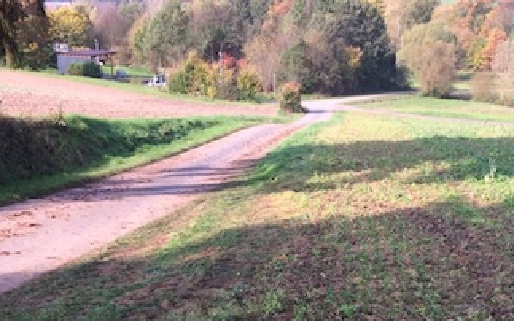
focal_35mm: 61
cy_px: 358
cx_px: 376
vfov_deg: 20.3
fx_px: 855
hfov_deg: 32.9
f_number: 2.2
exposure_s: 1/483
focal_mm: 4.15
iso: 32
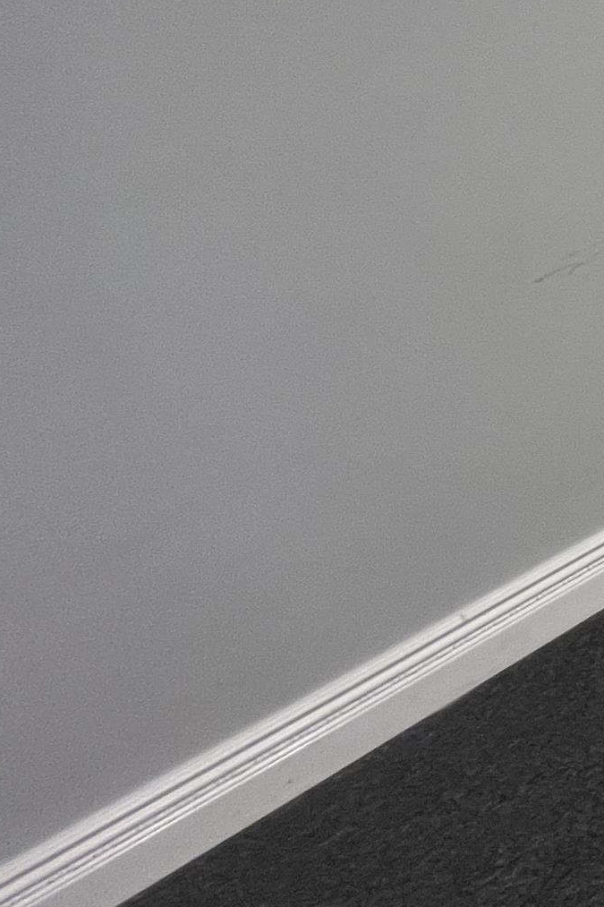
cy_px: 59
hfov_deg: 16.8
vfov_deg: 42.7
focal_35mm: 41
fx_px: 1032
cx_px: 1348
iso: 160
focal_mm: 1.57
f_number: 1.8
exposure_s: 1/120
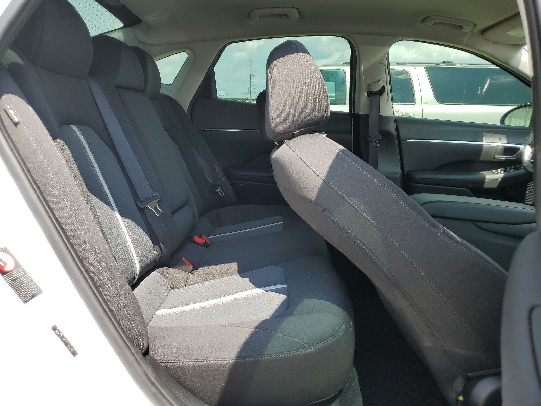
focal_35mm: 26
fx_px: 406
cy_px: 203
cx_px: 270
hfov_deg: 67.3
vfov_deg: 53.1
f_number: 1.5
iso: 50
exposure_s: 1/833
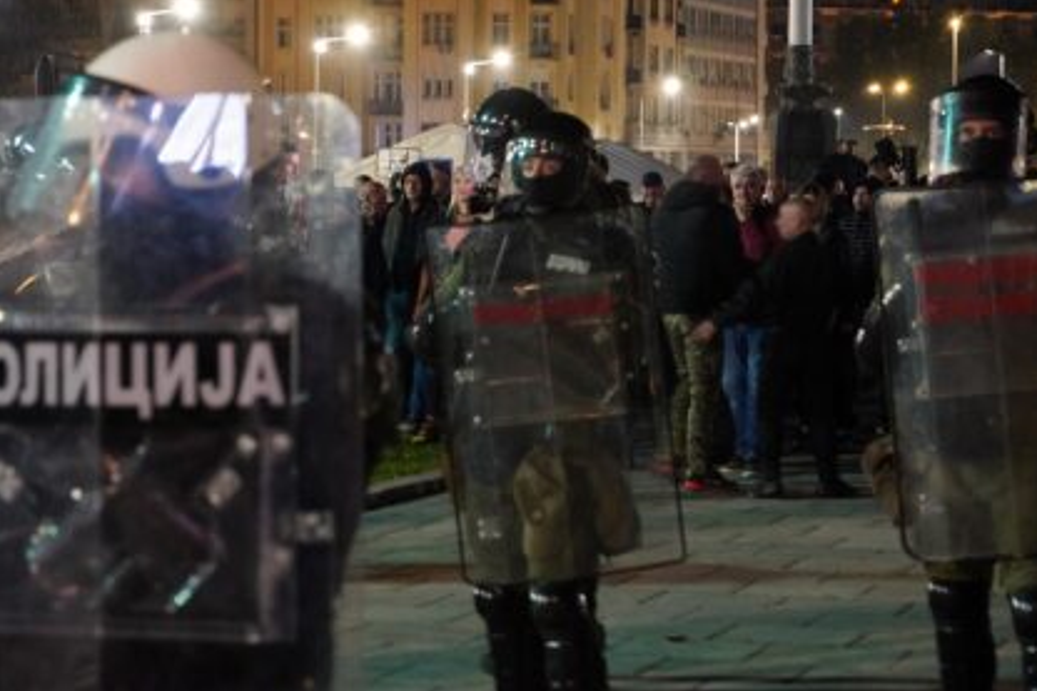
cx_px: 518
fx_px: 3182
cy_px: 344
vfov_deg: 12.4
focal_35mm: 111
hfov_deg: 18.5
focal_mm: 73
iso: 4000
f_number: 5.6
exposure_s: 1/15
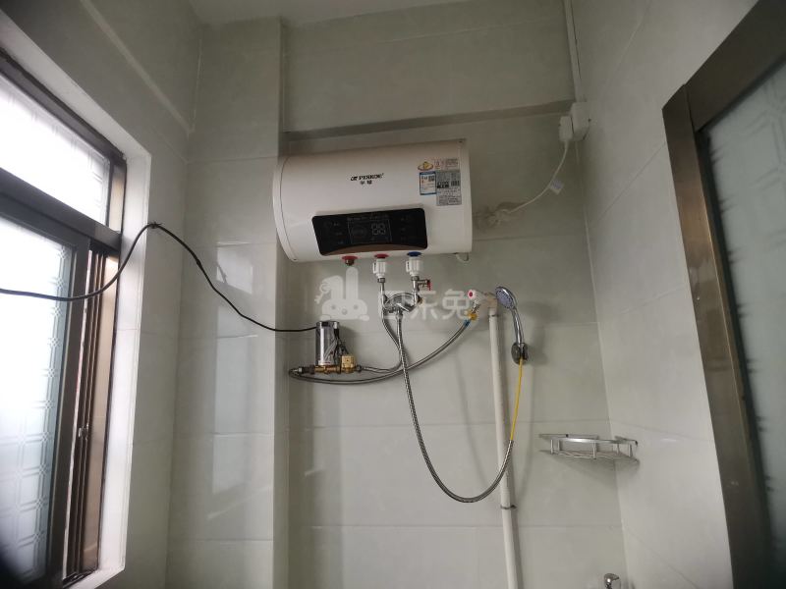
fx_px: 477
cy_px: 294
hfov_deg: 79.0
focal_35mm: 21
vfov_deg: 63.4
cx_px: 393
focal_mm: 2.23
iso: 80
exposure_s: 1/50
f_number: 2.2
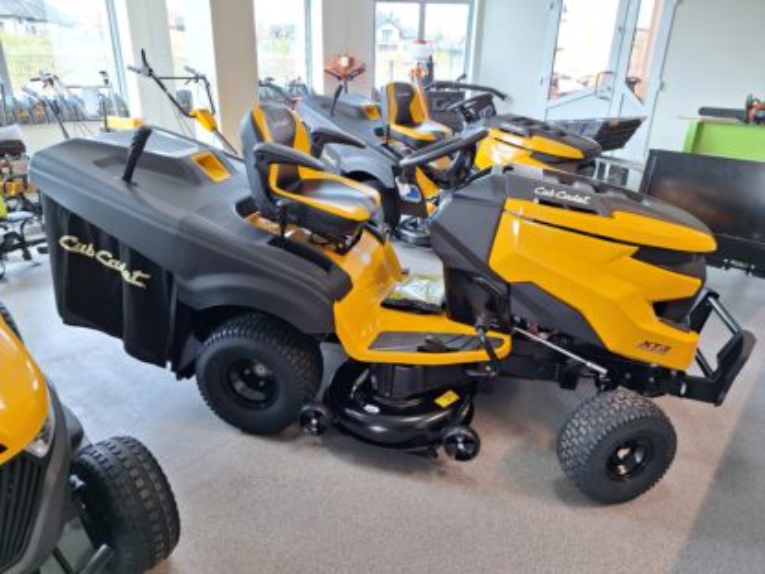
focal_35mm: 23
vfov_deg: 58.9
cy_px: 287
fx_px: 508
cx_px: 382
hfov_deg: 73.9
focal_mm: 5.54
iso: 50
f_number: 1.8
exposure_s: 1/50
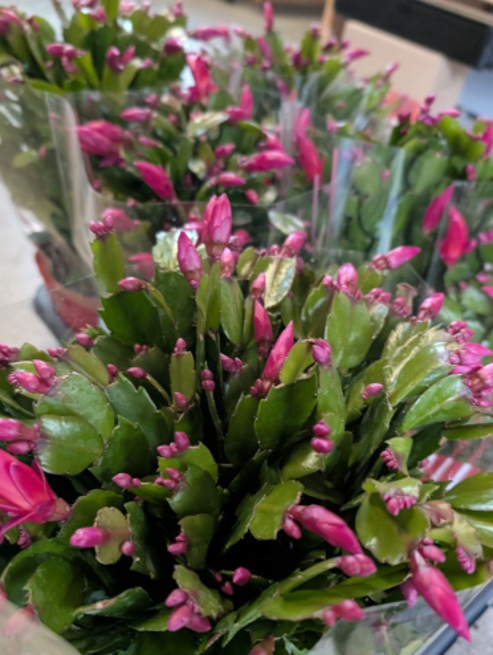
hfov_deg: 48.3
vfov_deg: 61.3
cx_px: 260
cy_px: 379
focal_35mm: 29
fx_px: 549
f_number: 1.68
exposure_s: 1/100
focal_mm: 6.9
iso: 1213
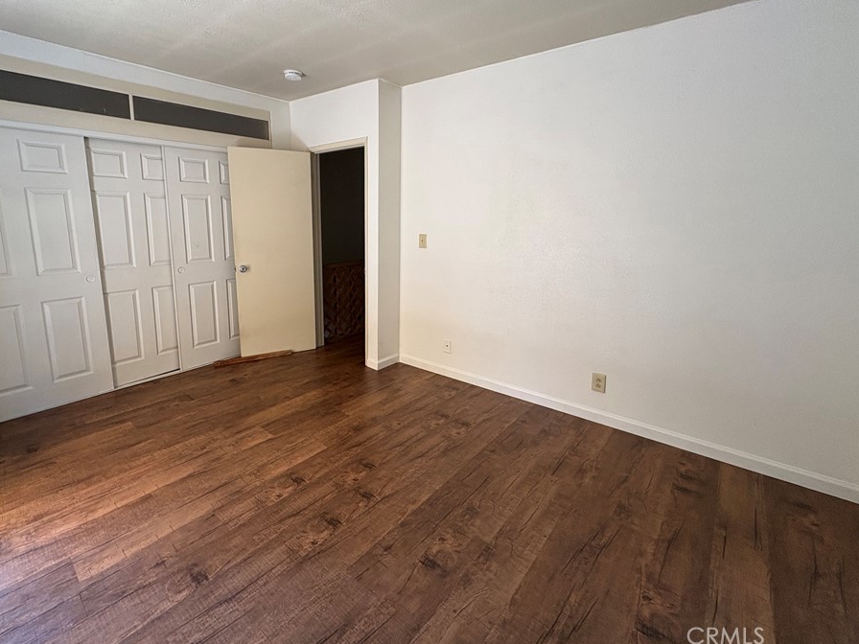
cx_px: 388
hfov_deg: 94.2
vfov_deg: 77.8
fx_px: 397
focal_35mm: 16
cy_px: 282
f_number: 2.2
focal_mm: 2.22
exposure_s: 1/99
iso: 125
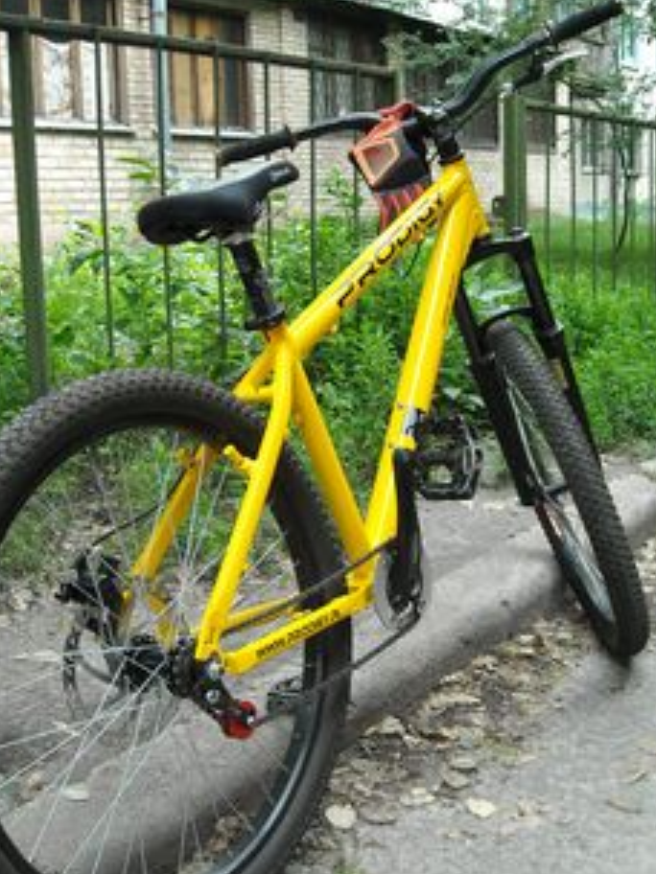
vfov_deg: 41.2
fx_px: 1162
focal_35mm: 46
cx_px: 305
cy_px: 494
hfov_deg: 31.5
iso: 417
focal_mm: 5.7
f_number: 2.8
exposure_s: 1/184
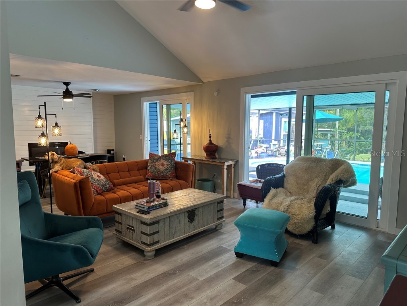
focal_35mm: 24
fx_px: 282
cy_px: 153
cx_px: 204
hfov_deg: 71.6
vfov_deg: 56.8
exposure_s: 1/120
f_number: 1.78
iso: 125
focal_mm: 6.86
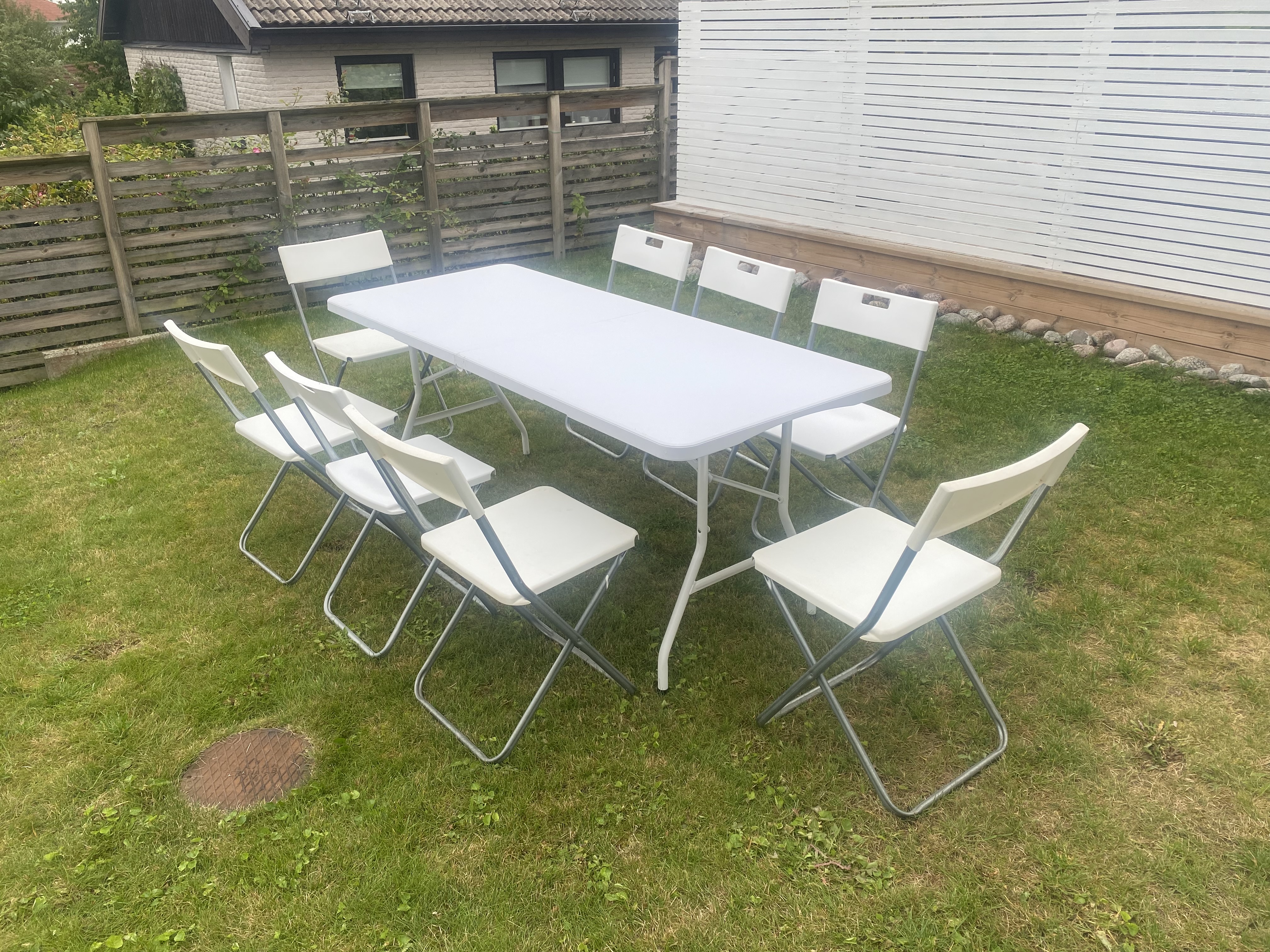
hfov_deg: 67.3
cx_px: 635
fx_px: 954
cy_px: 476
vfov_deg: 53.1
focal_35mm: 26
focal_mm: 4.25
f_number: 1.8
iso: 32
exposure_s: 1/681
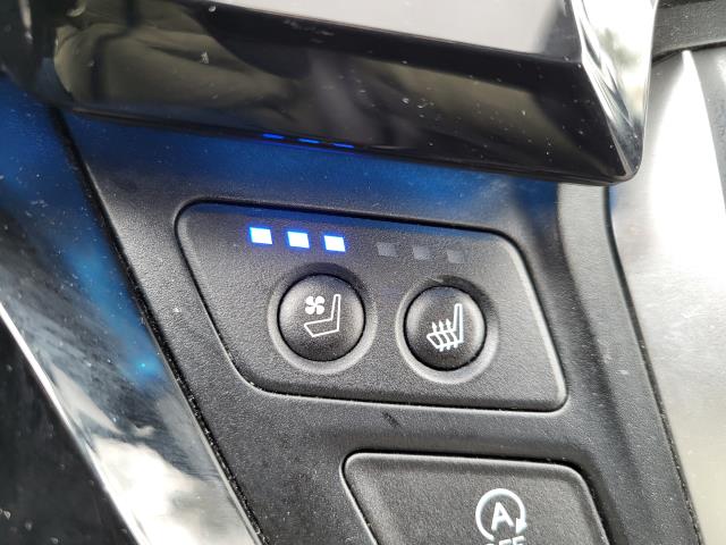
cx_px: 363
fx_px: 545
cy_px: 272
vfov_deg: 53.1
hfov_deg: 67.3
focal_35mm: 26
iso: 200
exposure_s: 1/60
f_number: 1.8
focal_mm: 5.4
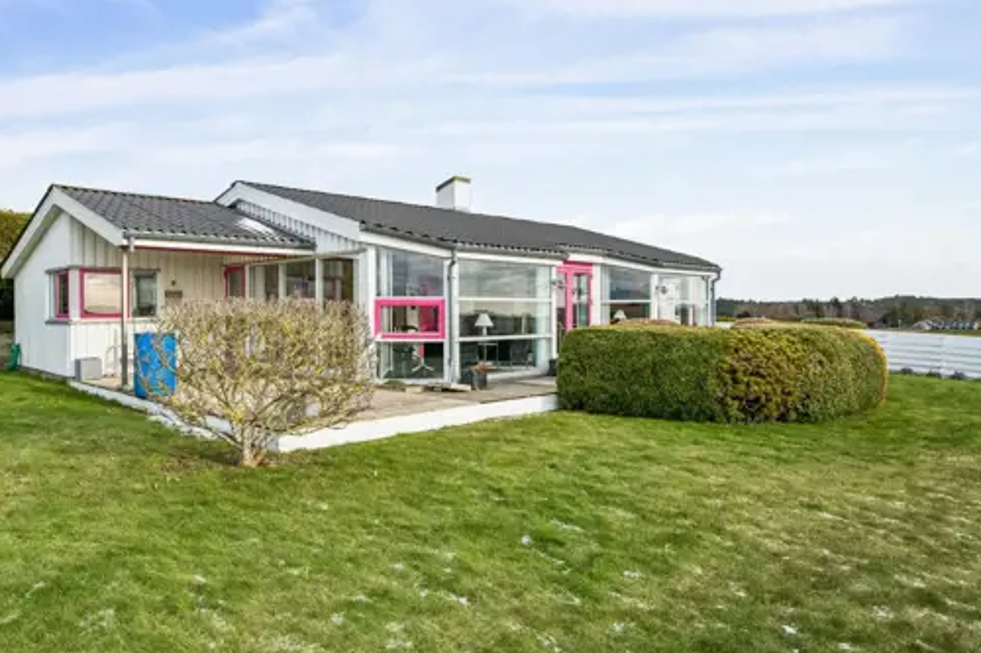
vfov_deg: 53.1
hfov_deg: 73.4
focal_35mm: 24
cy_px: 314
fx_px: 654
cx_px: 428
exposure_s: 1/1250
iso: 640
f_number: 8
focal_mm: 20
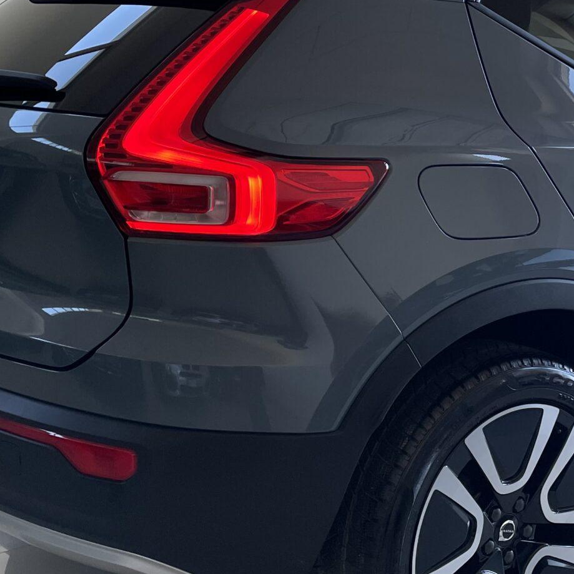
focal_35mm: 64
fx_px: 1201
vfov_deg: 26.8
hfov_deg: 26.1
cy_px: 215
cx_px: 500
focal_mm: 4.2
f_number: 1.6
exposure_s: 1/121
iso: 80
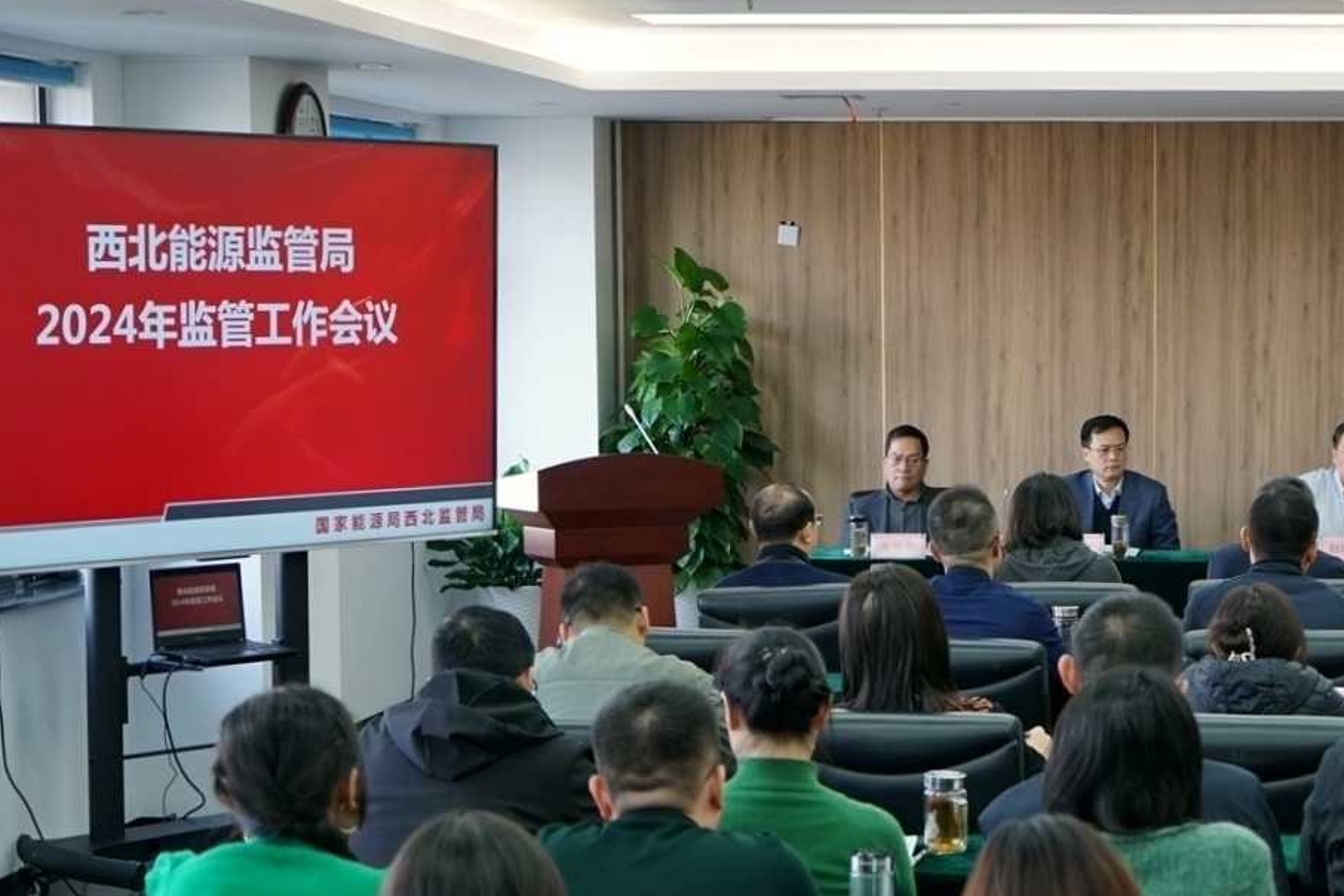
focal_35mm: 88
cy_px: 574
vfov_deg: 15.5
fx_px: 3285
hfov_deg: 22.3
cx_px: 1308
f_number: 4
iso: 400
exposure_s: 1/60
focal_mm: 45
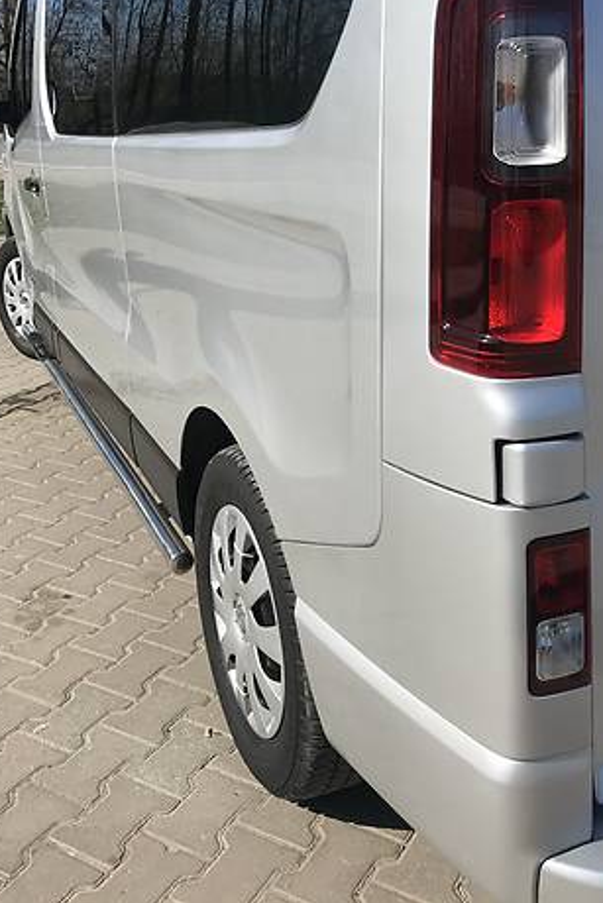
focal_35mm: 38
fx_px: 954
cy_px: 318
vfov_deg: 50.0
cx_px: 318
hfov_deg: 35.1
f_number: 1.8
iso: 20
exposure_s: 1/2398
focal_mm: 4
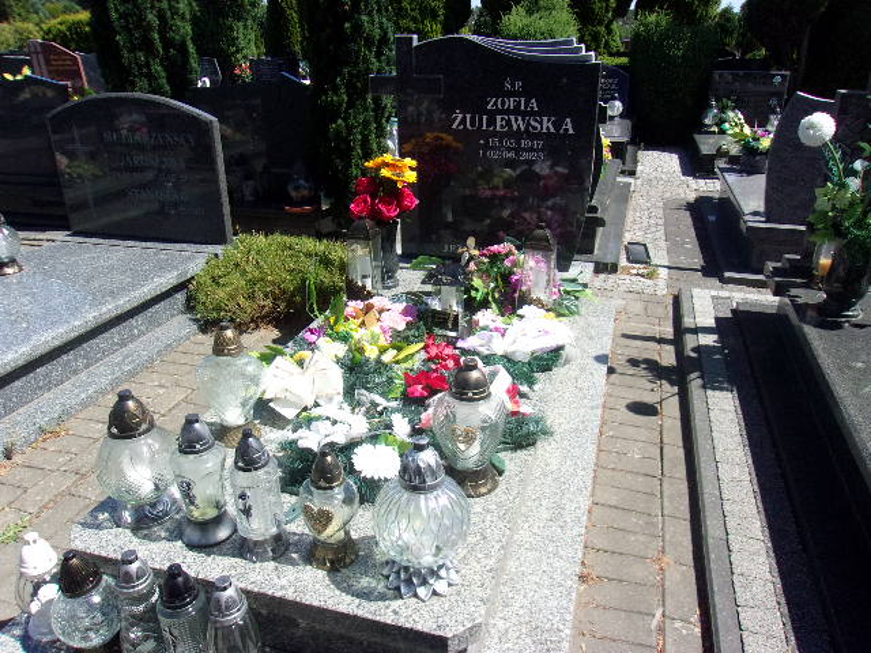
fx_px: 679
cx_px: 436
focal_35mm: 27
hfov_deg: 65.3
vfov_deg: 51.4
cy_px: 326
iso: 200
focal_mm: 4.9
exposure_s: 1/180
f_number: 10.4
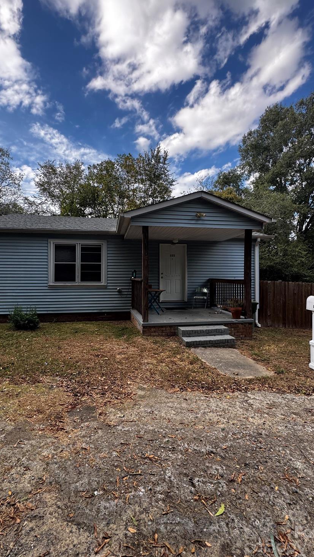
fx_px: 237
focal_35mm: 16
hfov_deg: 67.0
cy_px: 274
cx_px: 146
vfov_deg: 99.4
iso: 40
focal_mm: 2.22
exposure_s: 1/303
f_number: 2.2
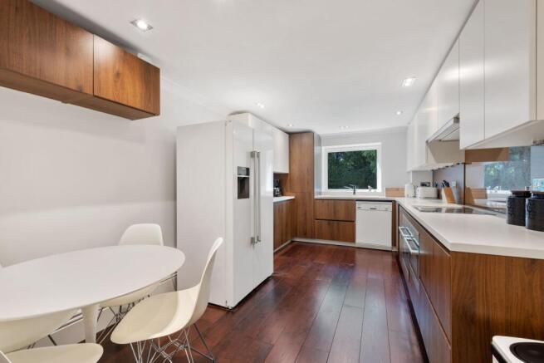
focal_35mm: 15
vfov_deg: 77.4
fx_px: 227
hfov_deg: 100.4
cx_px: 272
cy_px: 182
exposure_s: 1
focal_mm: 15
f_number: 10
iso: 100
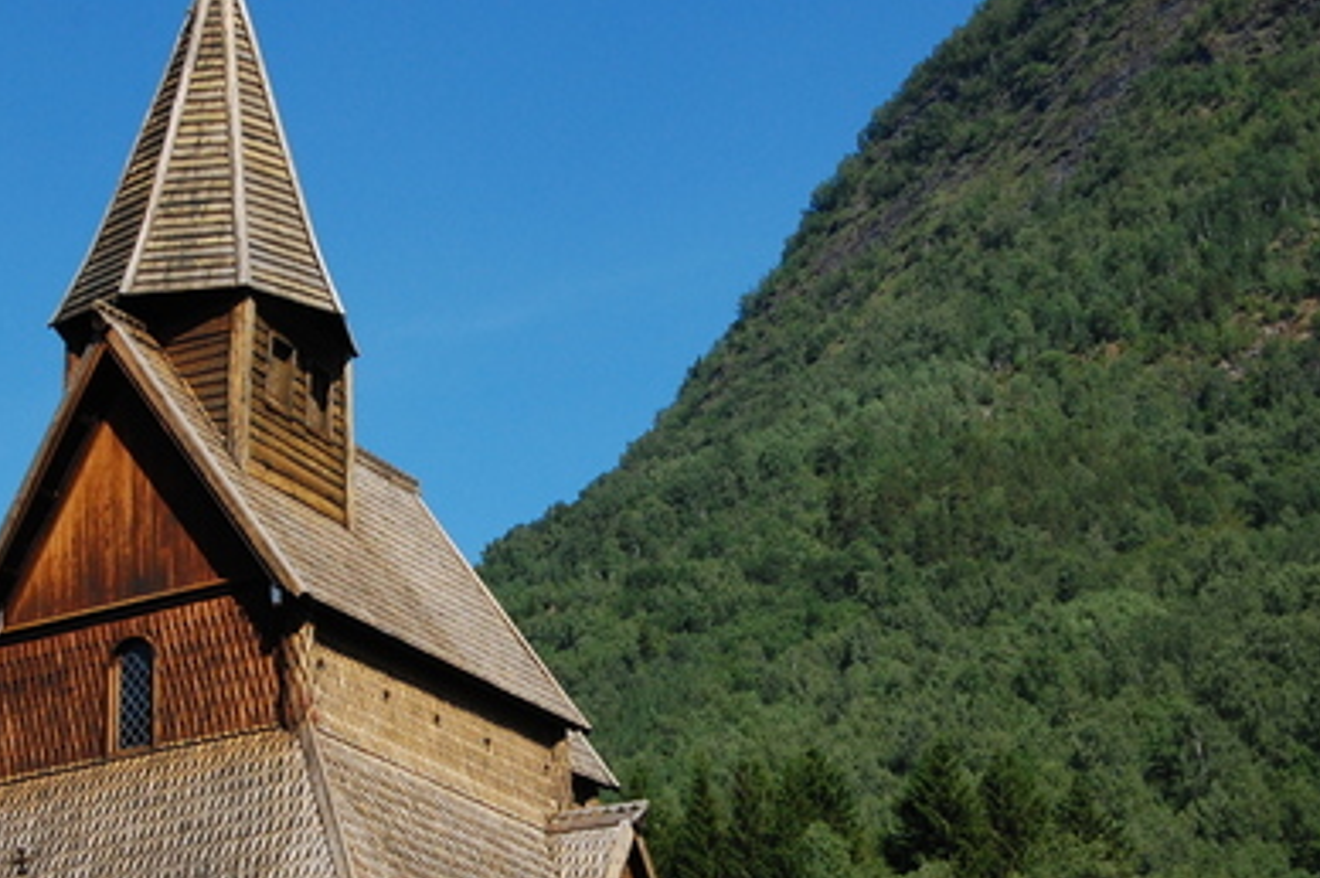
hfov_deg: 21.7
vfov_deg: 14.5
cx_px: 565
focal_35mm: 94
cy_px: 504
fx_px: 3444
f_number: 10
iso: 400
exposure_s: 1/800
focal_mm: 38
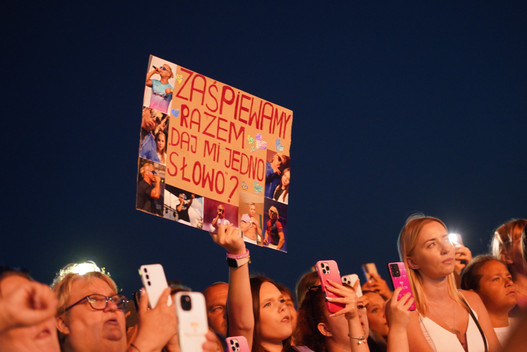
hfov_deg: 19.5
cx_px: 264
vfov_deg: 13.0
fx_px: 1537
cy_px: 176
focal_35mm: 105
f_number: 4
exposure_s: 1/100
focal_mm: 105
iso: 6400
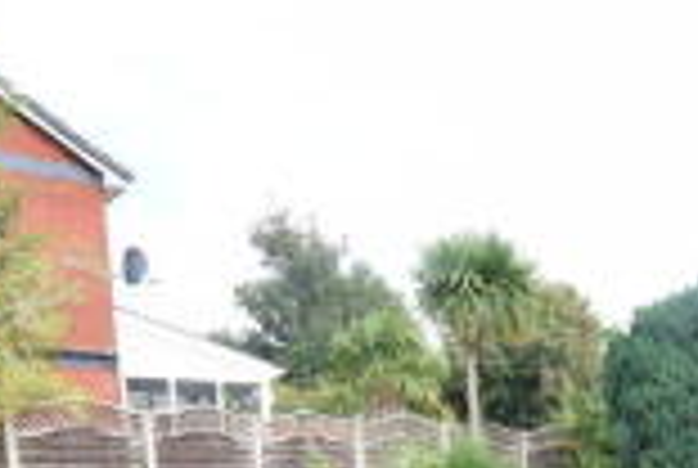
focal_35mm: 51
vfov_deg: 22.3
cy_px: 695
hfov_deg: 38.4
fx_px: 982
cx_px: 500
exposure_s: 1/250
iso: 360
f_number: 8
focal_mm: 11
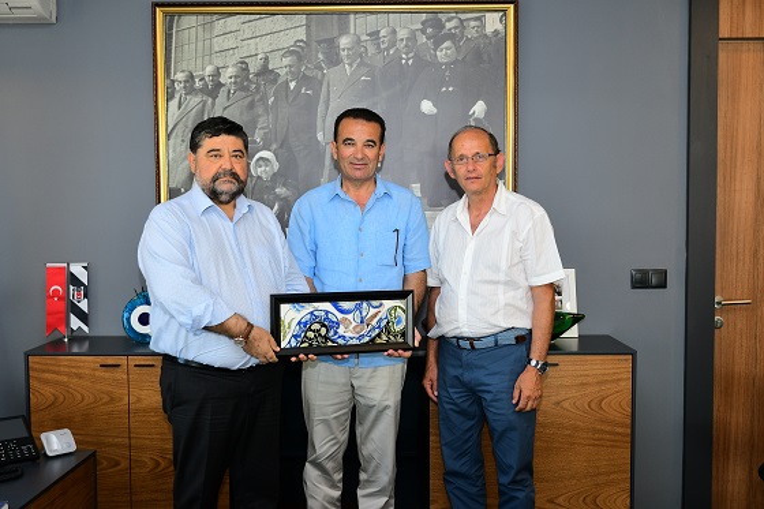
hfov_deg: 49.6
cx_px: 382
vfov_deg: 34.2
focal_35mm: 39
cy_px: 254
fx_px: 827
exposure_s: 1/125
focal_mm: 26
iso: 500
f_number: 3.2
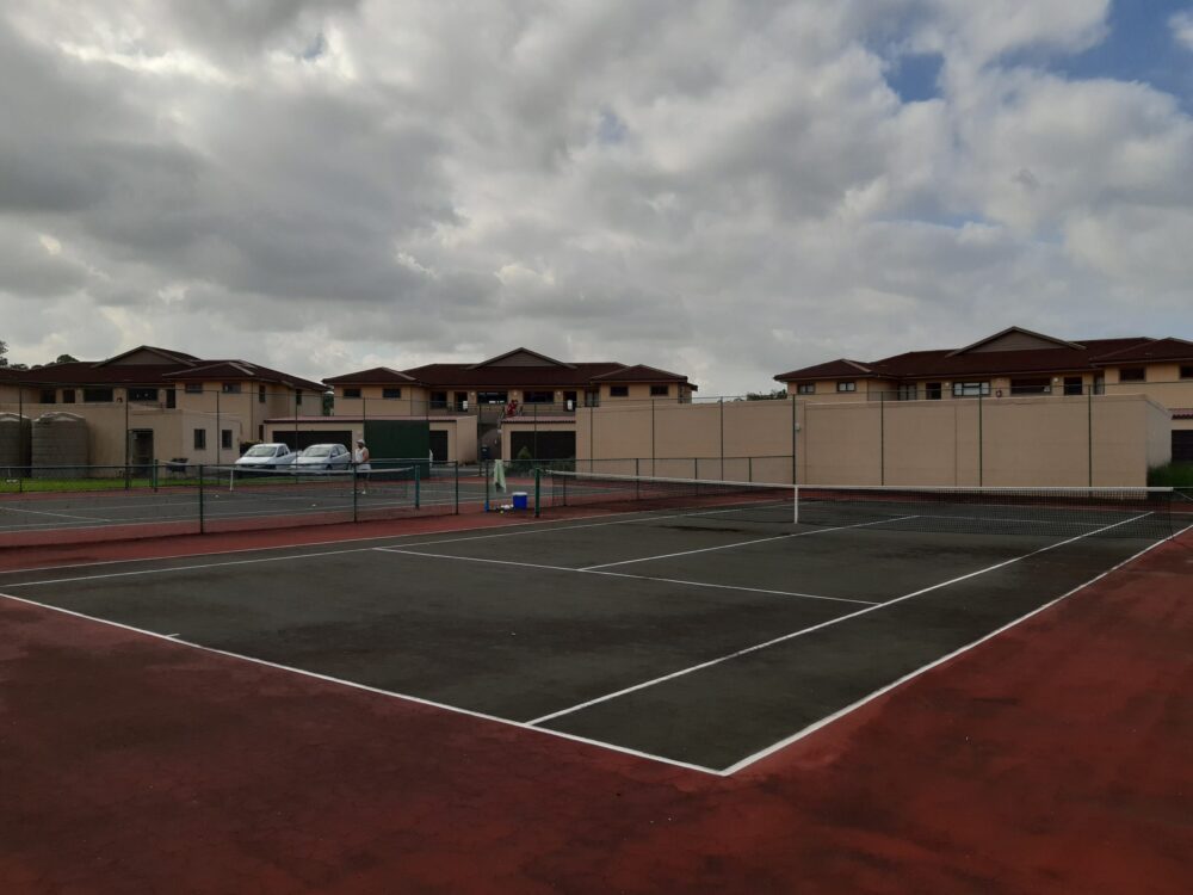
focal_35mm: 26
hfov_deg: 67.3
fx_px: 896
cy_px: 448
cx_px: 596
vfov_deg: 53.1
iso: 100
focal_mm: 3.92
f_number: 1.7
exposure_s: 1/1838
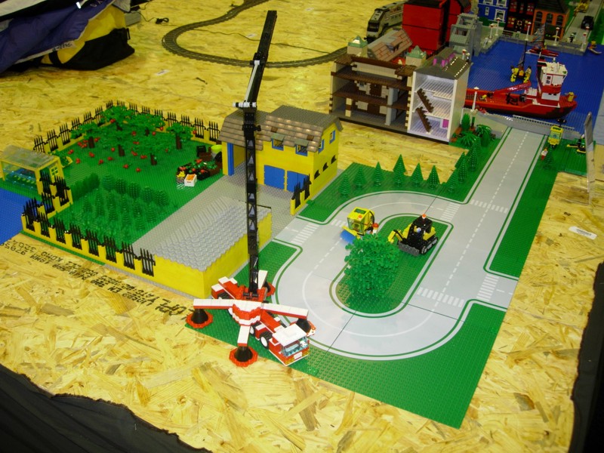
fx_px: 663
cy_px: 226
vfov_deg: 37.7
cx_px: 302
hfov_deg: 49.0
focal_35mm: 38
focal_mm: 7.8
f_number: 2.8
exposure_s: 1/16.9
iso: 79
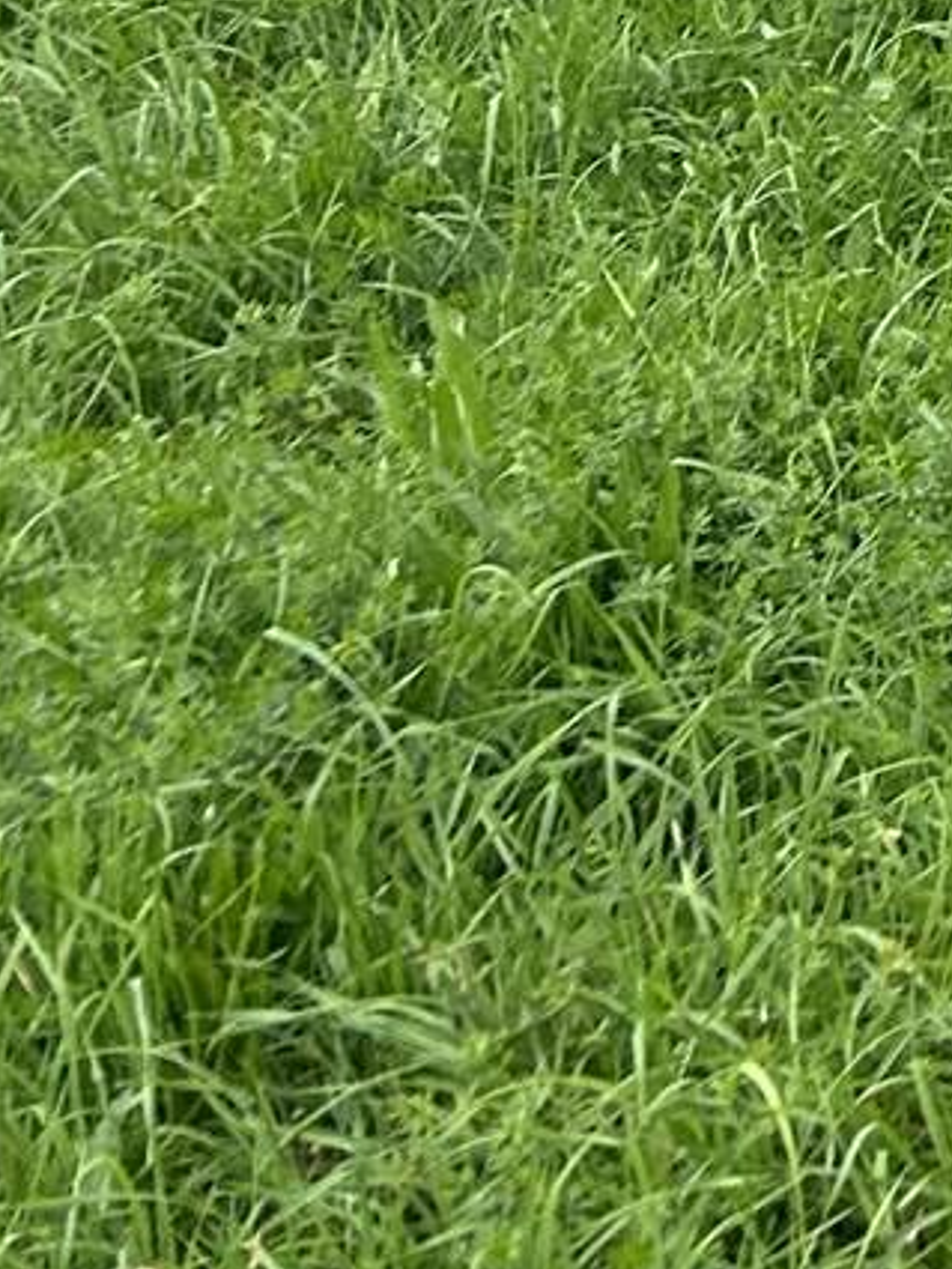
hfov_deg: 9.4
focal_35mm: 141
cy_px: -1636
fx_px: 5168
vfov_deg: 11.8
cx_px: 2313
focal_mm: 5.7
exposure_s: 1/3356
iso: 50
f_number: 1.5
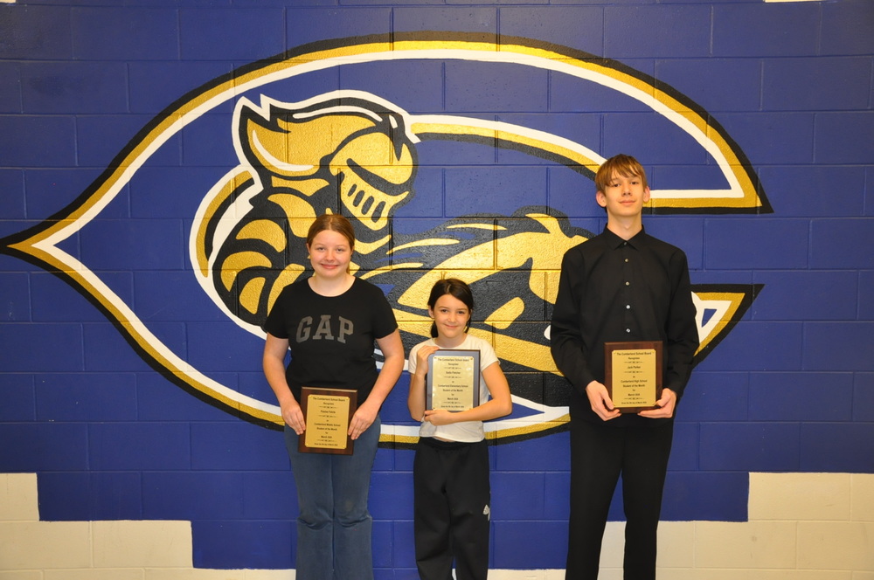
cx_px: 437
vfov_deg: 35.4
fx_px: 909
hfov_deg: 51.3
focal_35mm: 38
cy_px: 290
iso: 800
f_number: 4
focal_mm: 25
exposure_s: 1/60
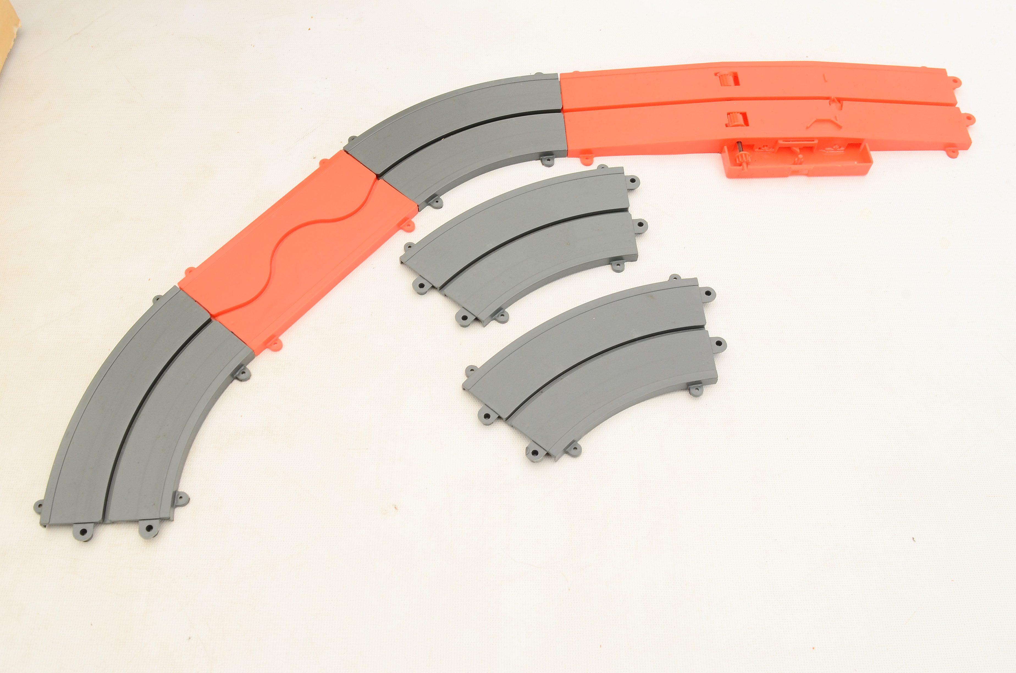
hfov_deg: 53.2
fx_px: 1014
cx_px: 508
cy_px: 336
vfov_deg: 36.7
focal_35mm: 36
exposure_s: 1/80
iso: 250
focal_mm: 24
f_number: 11
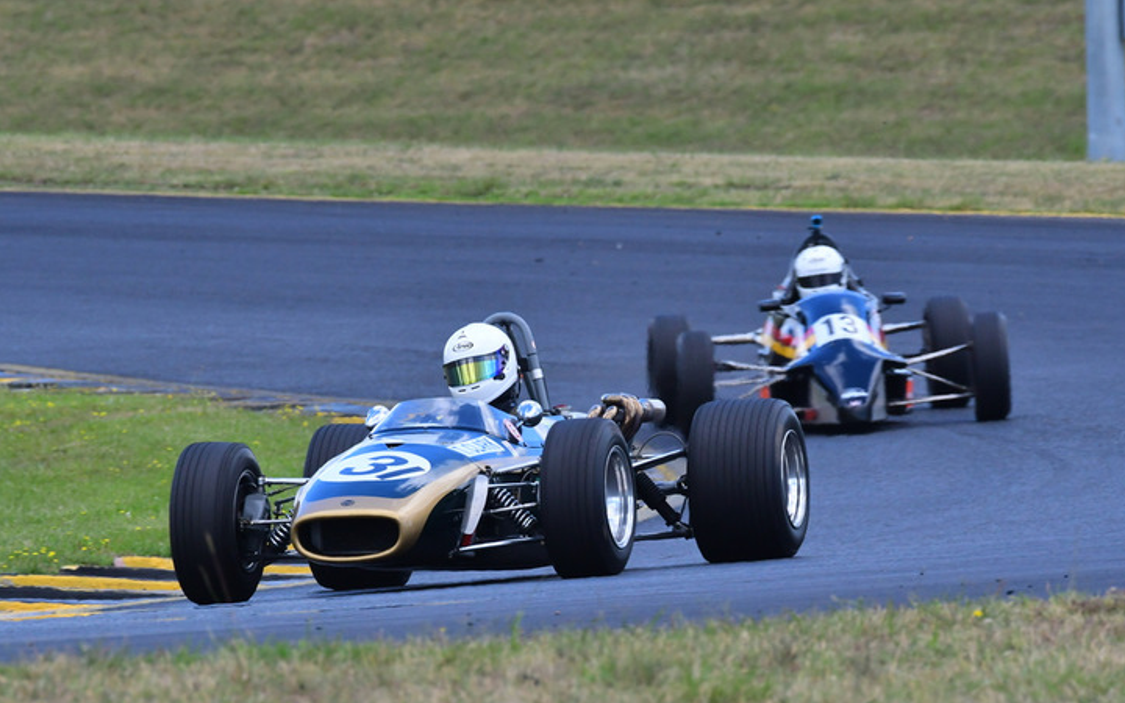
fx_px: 20328
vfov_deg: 2.0
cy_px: 350
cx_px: 573
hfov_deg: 3.2
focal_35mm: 663
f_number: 11
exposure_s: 1/640
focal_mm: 390
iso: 1000
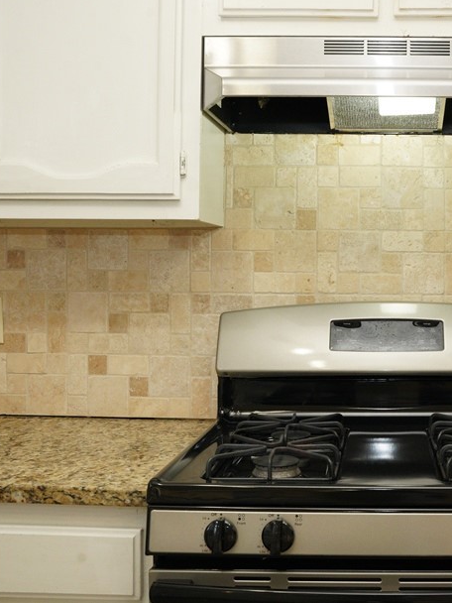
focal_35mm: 48
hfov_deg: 29.2
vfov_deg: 39.4
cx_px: 382
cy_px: 266
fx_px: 841
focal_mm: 29.8
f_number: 9
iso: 4000
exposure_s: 1/160
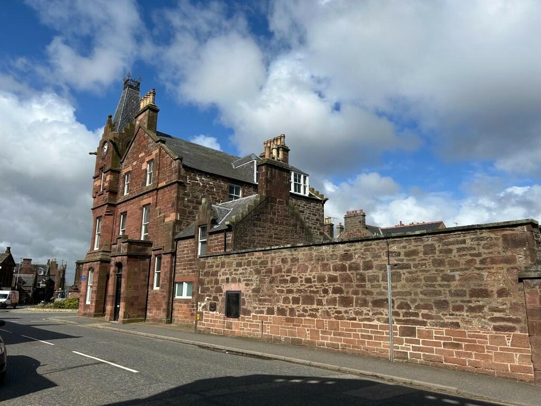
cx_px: 270
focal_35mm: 26
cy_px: 203
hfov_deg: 67.3
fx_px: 406
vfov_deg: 53.1
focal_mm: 5.7
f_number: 1.5
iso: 50
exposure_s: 1/6211
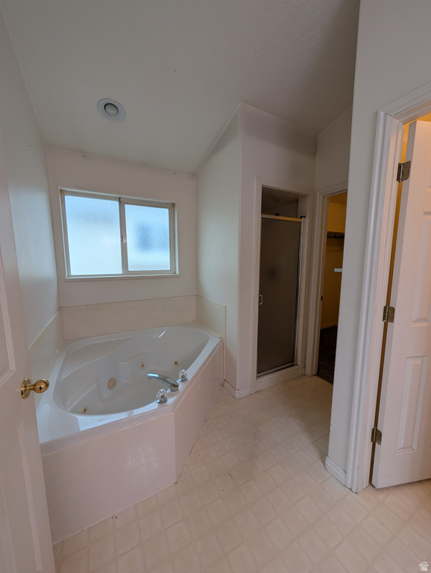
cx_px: 216
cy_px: 286
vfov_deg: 110.5
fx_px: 199
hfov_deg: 94.6
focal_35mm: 12
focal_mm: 2.02
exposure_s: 1/40
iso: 57
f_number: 1.7
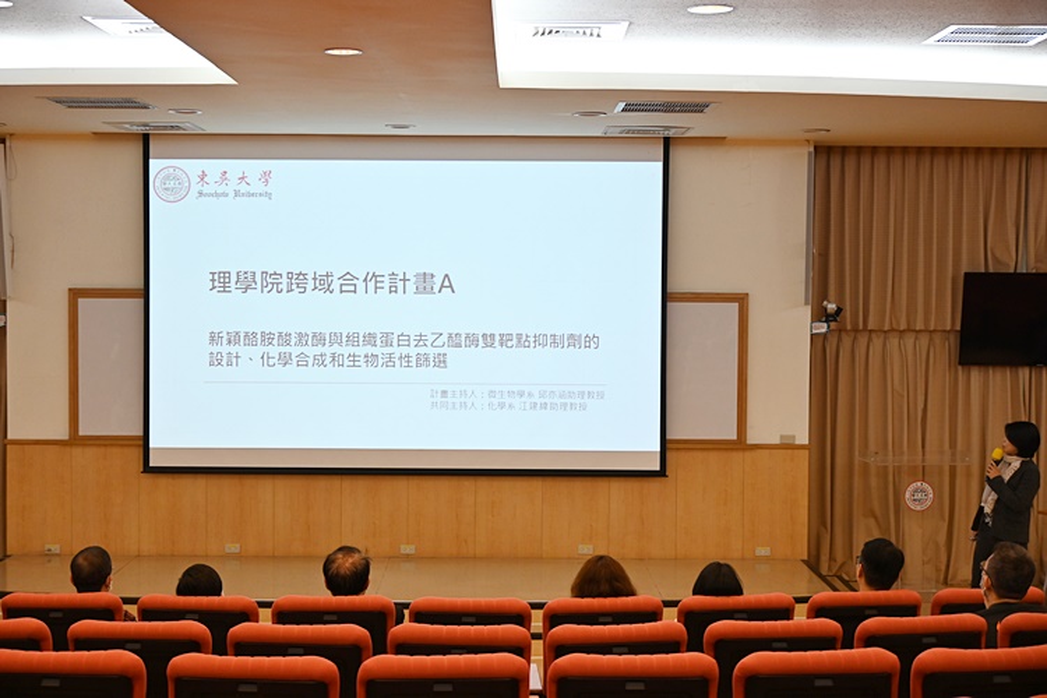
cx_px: 524
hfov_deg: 38.4
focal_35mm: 52
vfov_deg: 26.1
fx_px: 1505
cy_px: 349
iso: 800
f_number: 4.2
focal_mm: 34.5
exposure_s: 1/125
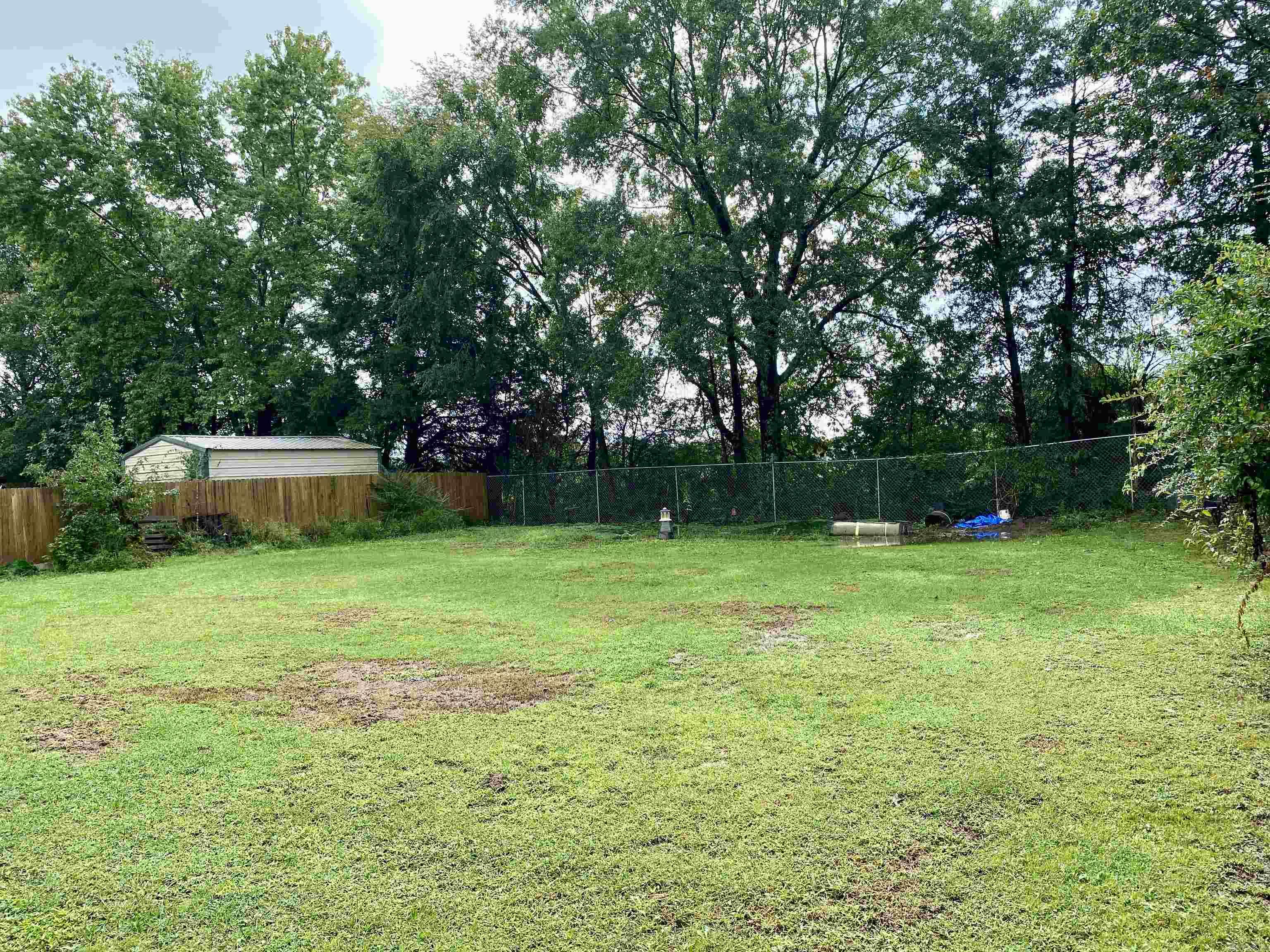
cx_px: 635
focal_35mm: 26
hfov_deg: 67.3
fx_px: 954
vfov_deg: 53.1
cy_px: 476
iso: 32
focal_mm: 4.25
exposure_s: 1/772
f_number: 1.8
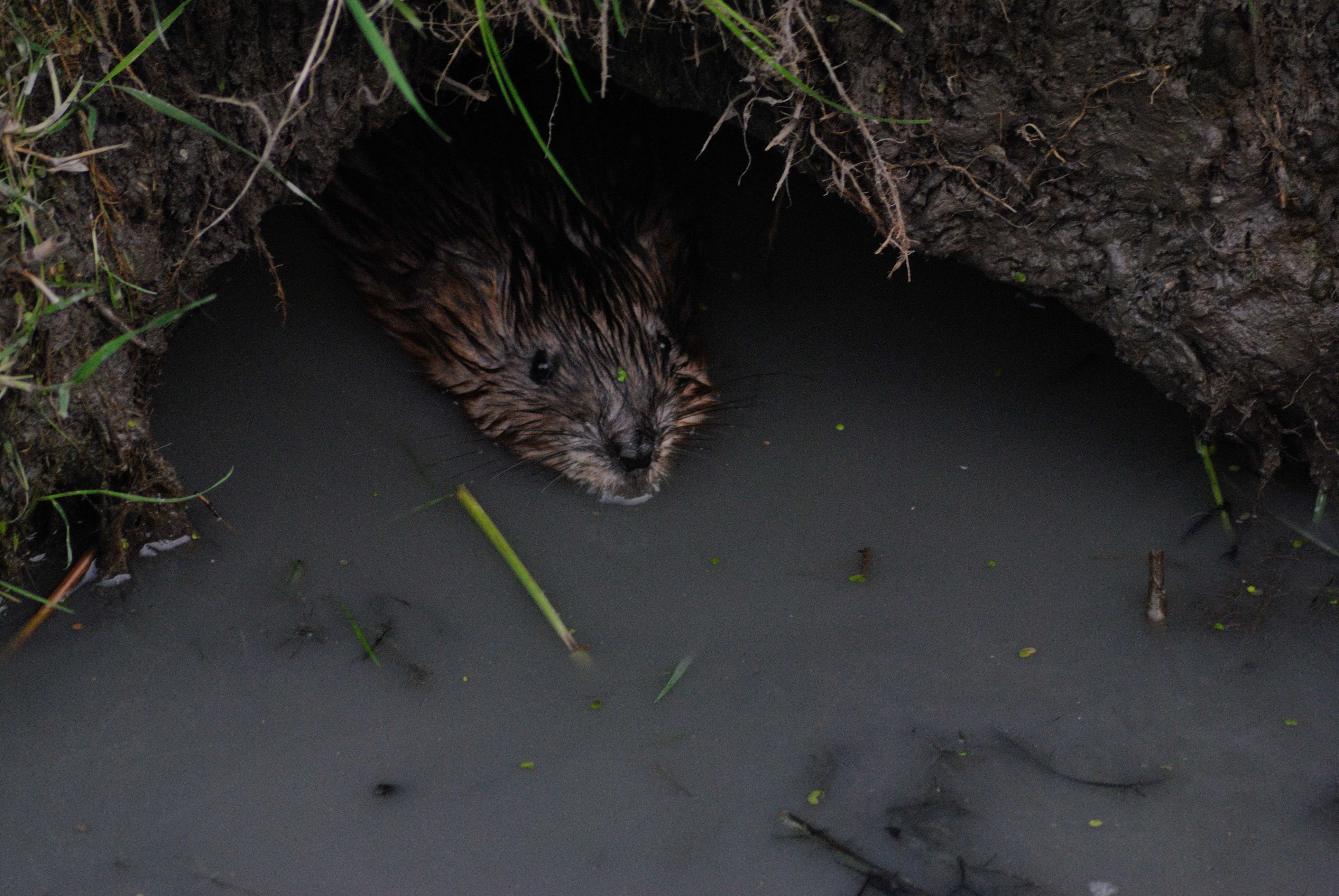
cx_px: 670
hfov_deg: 4.6
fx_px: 16758
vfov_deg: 3.1
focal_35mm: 450
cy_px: 448
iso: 800
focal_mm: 300
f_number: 7.1
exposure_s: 1/160
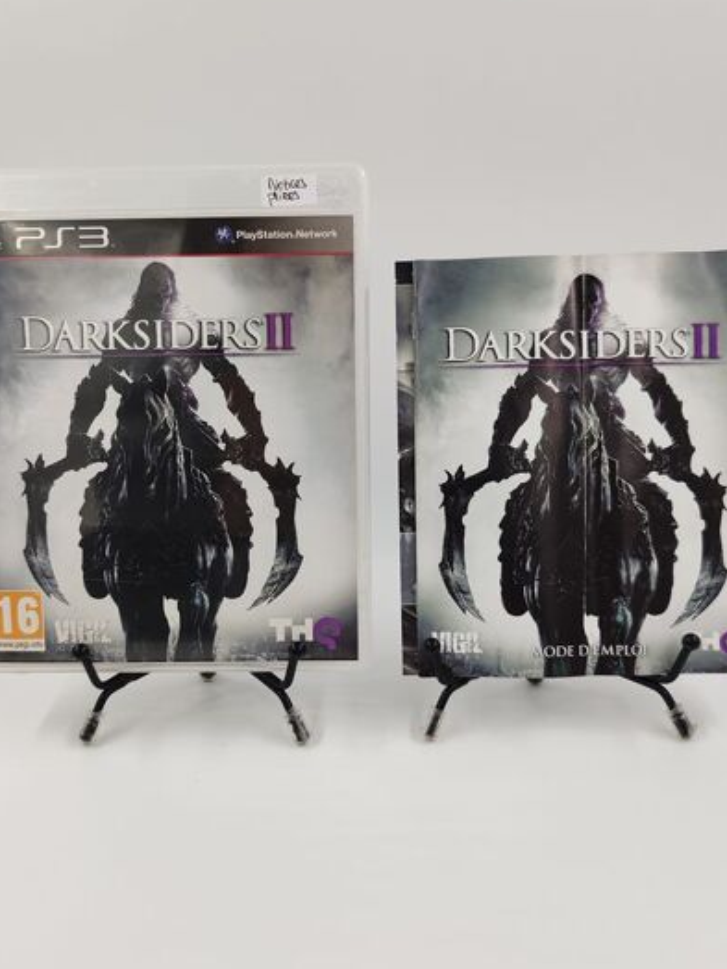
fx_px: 924
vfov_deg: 55.3
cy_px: 505
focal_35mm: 33
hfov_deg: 42.9
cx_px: 350
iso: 500
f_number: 1.9
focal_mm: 6.12
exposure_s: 1/120
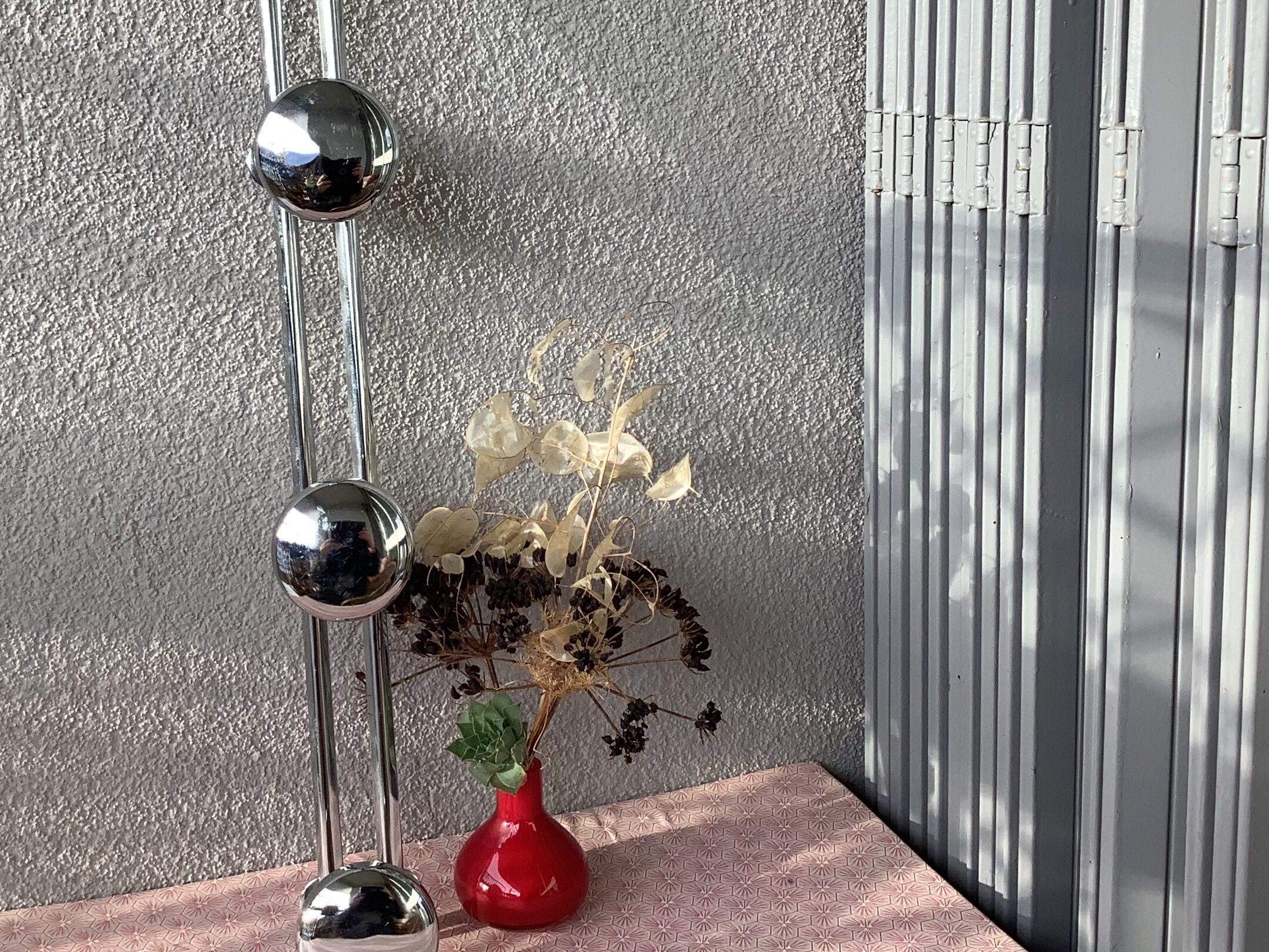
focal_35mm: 47
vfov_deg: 30.7
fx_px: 1723
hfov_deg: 40.2
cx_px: 499
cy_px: 345
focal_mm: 3.3
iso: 25
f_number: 2.4
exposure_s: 1/100
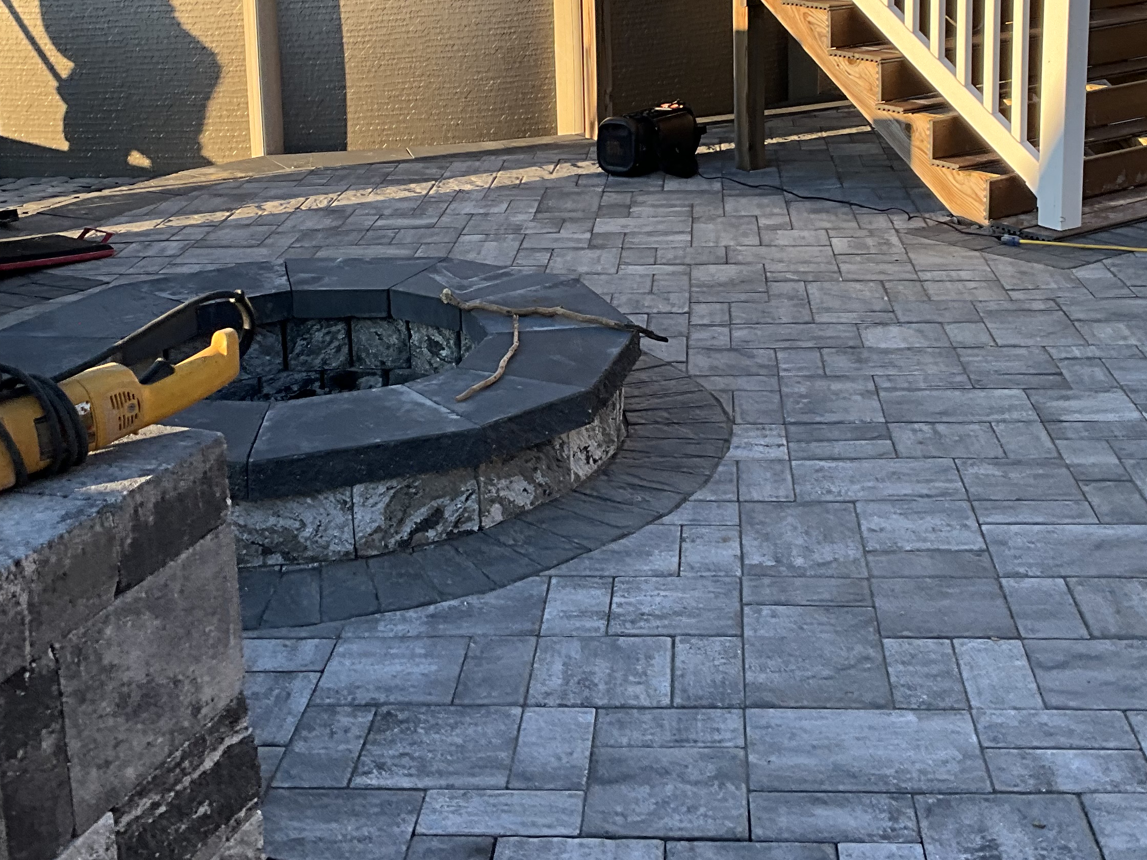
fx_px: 1723
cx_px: 597
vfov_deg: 27.5
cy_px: 171
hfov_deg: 36.8
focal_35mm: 52
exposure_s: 1/482
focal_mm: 3
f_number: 1.8
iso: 25
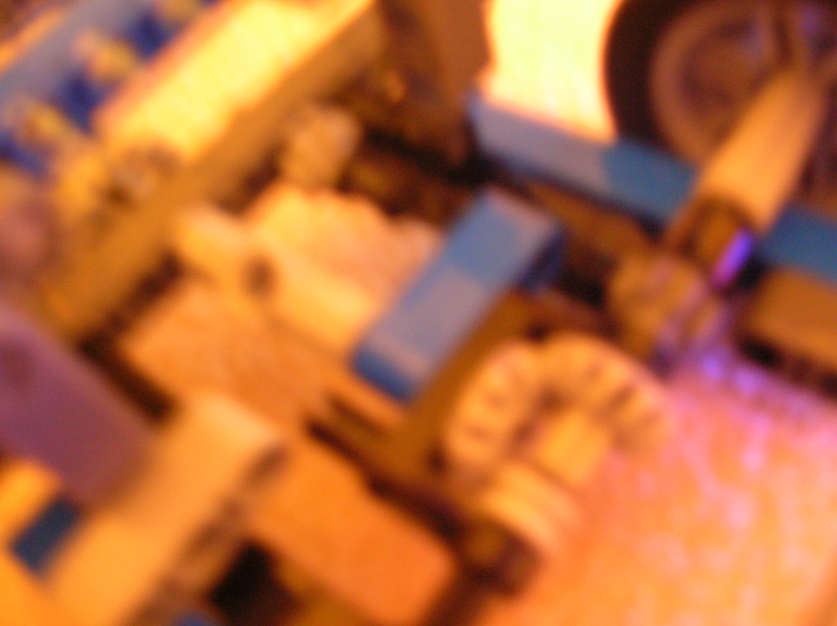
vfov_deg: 40.6
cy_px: 313
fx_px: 846
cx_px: 418
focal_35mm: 35
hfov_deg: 52.7
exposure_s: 2
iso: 200
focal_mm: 5.8
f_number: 2.8
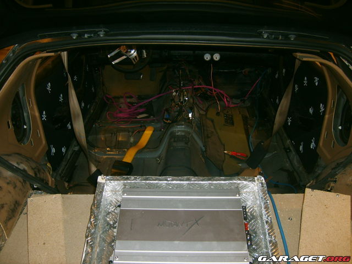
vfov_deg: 40.7
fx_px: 356
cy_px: 132
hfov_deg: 52.6
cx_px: 176
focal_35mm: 35
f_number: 2.8
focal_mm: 5.8
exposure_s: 1/30
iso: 100
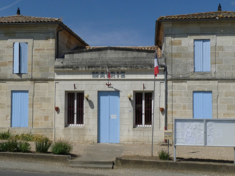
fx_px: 360
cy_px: 88
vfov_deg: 27.5
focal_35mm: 53
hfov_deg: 36.2
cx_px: 118
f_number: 8
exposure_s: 1/500
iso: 100
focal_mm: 5.4
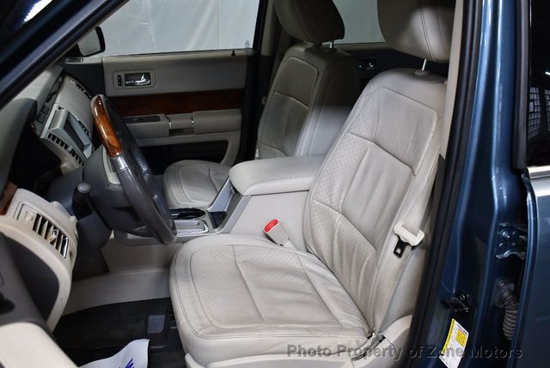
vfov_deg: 37.0
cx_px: 275
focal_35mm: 36
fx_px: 551
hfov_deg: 53.1
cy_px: 184
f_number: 3.5
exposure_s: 1/125
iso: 1100
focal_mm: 18
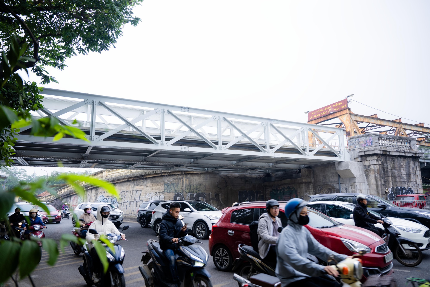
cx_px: 215
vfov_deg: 53.1
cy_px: 144
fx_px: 287
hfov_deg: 73.7
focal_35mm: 24
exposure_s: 1/200
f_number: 2.8
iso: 200
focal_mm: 24
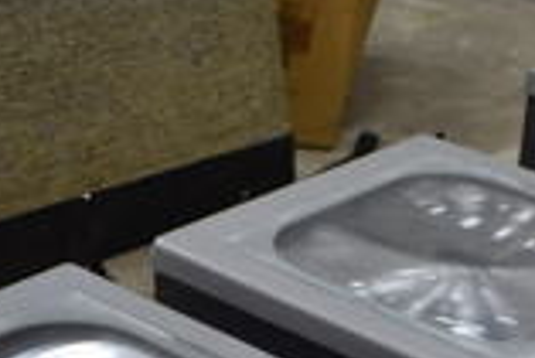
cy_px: 573
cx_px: 331
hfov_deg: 19.4
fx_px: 1562
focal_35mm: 105
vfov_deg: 12.3
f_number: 3.5
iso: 320
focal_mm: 18
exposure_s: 1/30
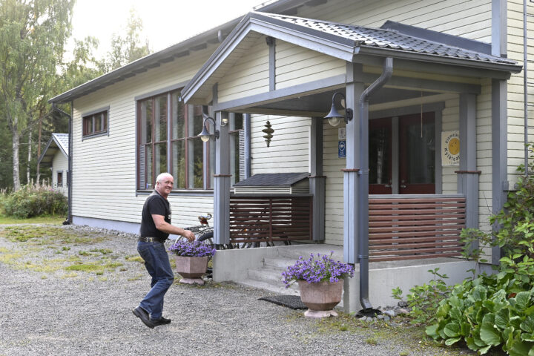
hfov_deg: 42.7
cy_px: 178
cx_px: 267
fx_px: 682
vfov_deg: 29.2
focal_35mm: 46
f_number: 8
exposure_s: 1/250
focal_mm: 46
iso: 1250
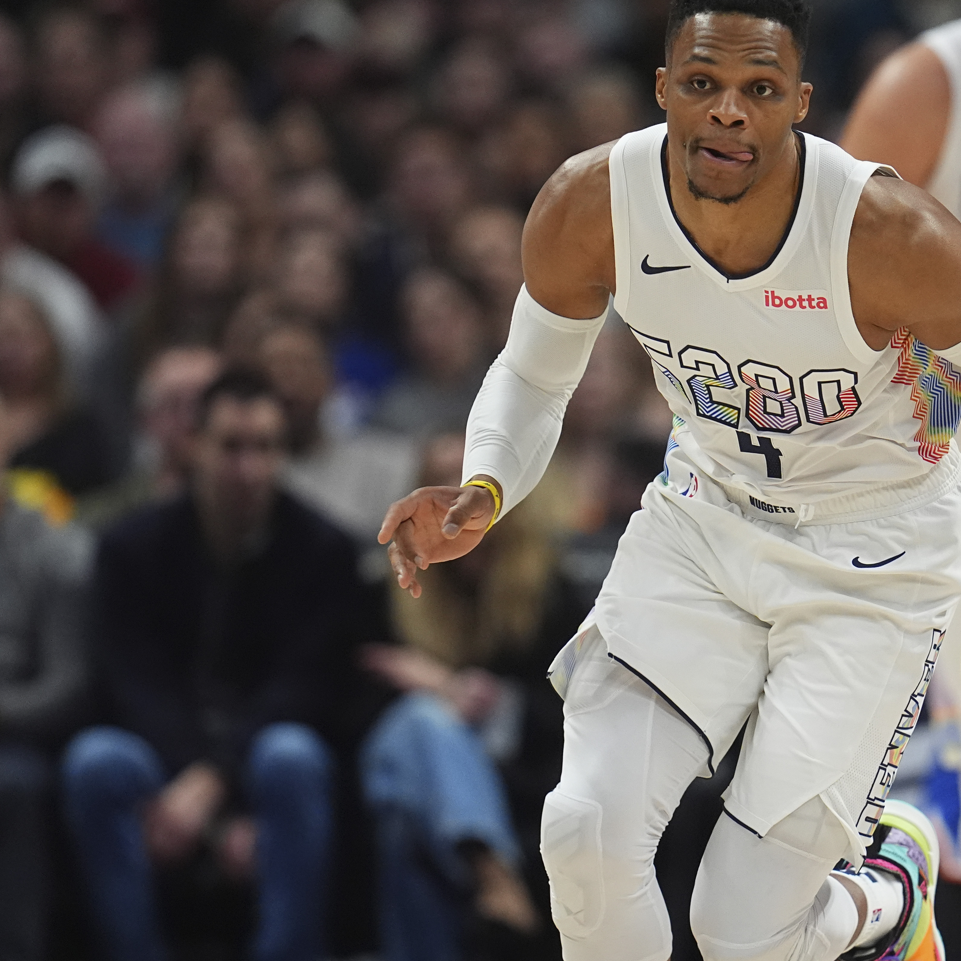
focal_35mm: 636
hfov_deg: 2.8
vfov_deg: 2.8
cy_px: 452
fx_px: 19976
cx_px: 857
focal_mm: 400
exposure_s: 1/2000
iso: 5000
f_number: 3.5
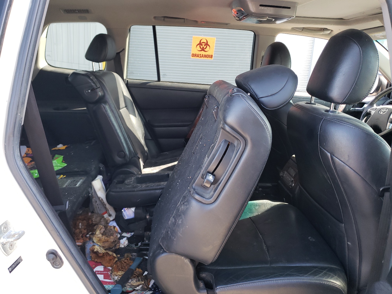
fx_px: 294
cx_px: 196
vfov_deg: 53.1
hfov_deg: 67.3
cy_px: 147
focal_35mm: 26
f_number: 1.5
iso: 76
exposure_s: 1/120
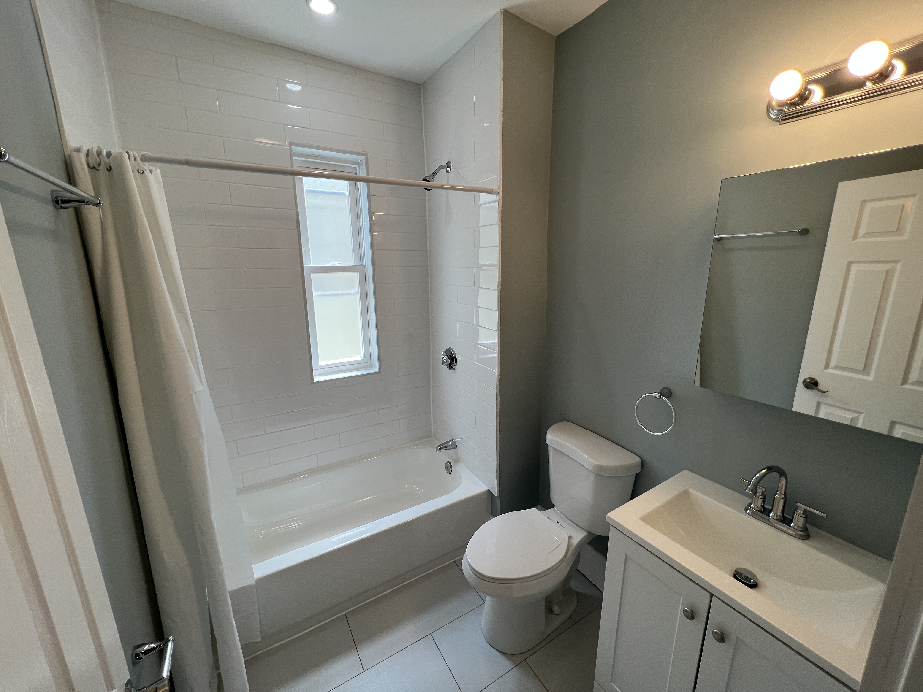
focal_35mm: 13
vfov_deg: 89.9
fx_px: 347
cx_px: 462
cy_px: 346
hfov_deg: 106.2
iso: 40
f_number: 1.8
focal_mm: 1.57
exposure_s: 1/120
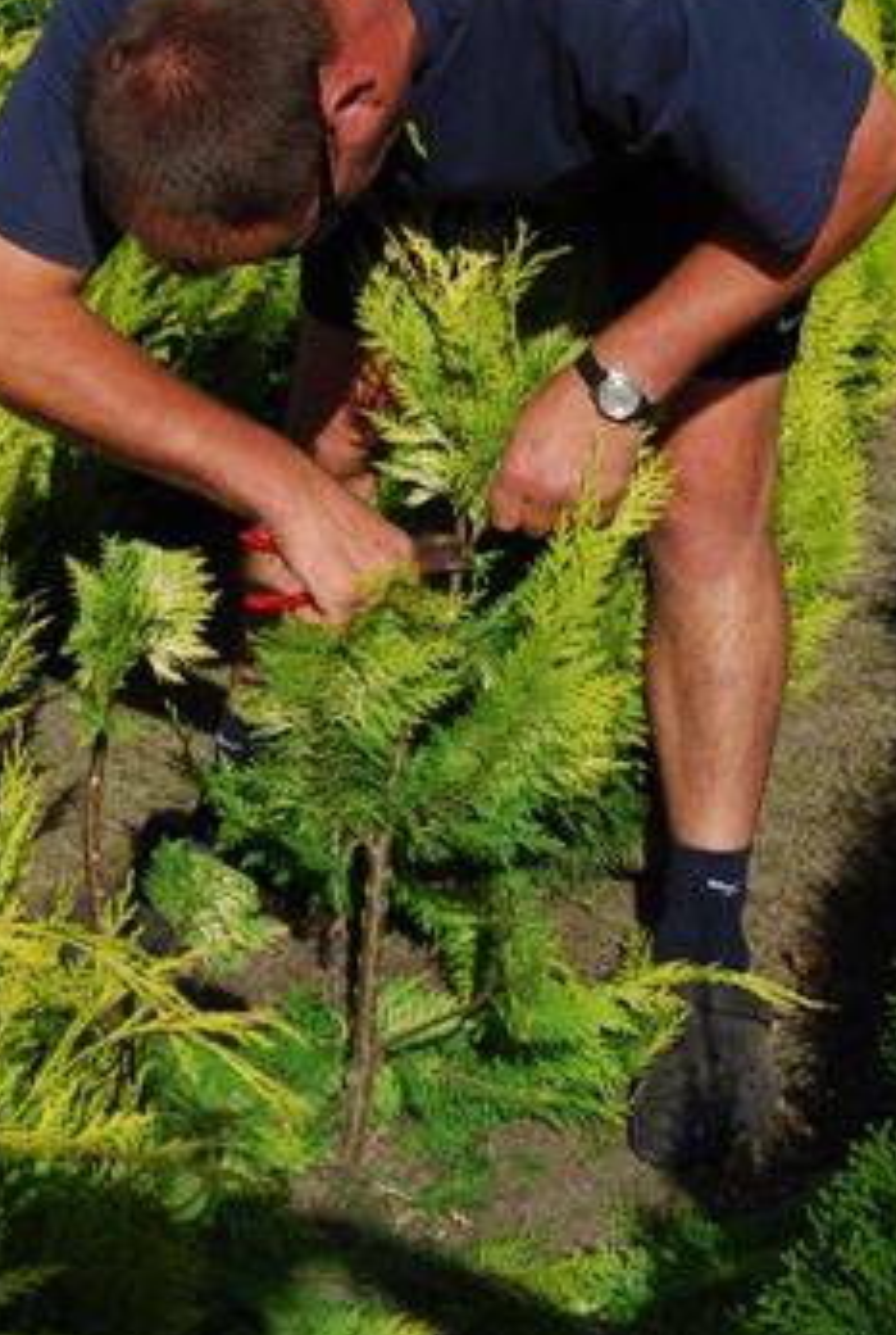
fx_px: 3306
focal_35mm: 89
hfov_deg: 15.4
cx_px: 375
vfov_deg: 22.8
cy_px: 500
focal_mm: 46
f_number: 8
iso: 100
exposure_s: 1/250
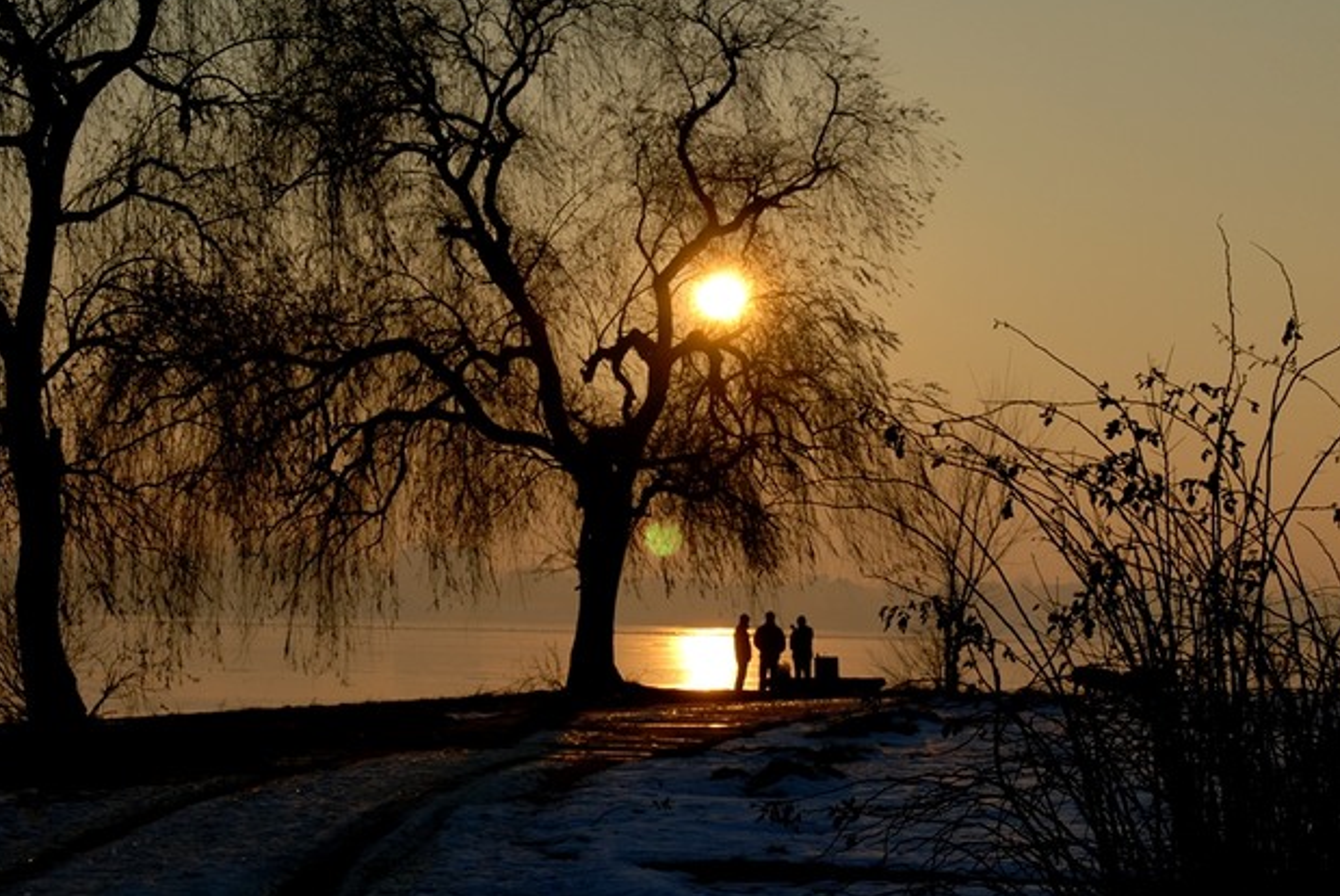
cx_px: 675
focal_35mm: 107
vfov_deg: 12.9
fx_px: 3973
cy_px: 410
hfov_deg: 19.1
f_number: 11
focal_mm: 55
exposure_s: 1/500
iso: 125
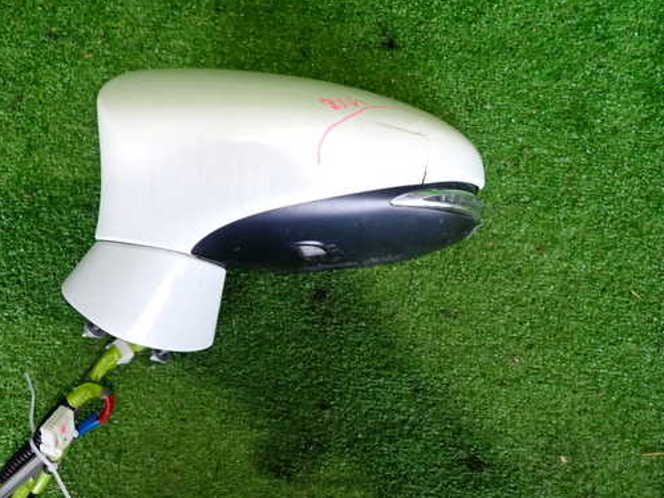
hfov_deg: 59.7
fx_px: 575
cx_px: 286
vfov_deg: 46.8
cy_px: 240
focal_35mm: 30
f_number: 2
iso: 320
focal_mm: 4.5
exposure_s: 1/30
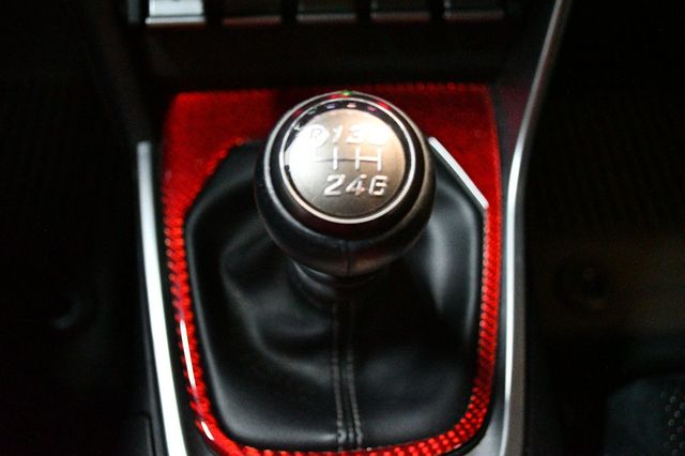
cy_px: 228
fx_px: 628
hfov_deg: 57.2
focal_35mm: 33
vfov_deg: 39.9
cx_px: 342
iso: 11400
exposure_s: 1/60
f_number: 3.8
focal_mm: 22
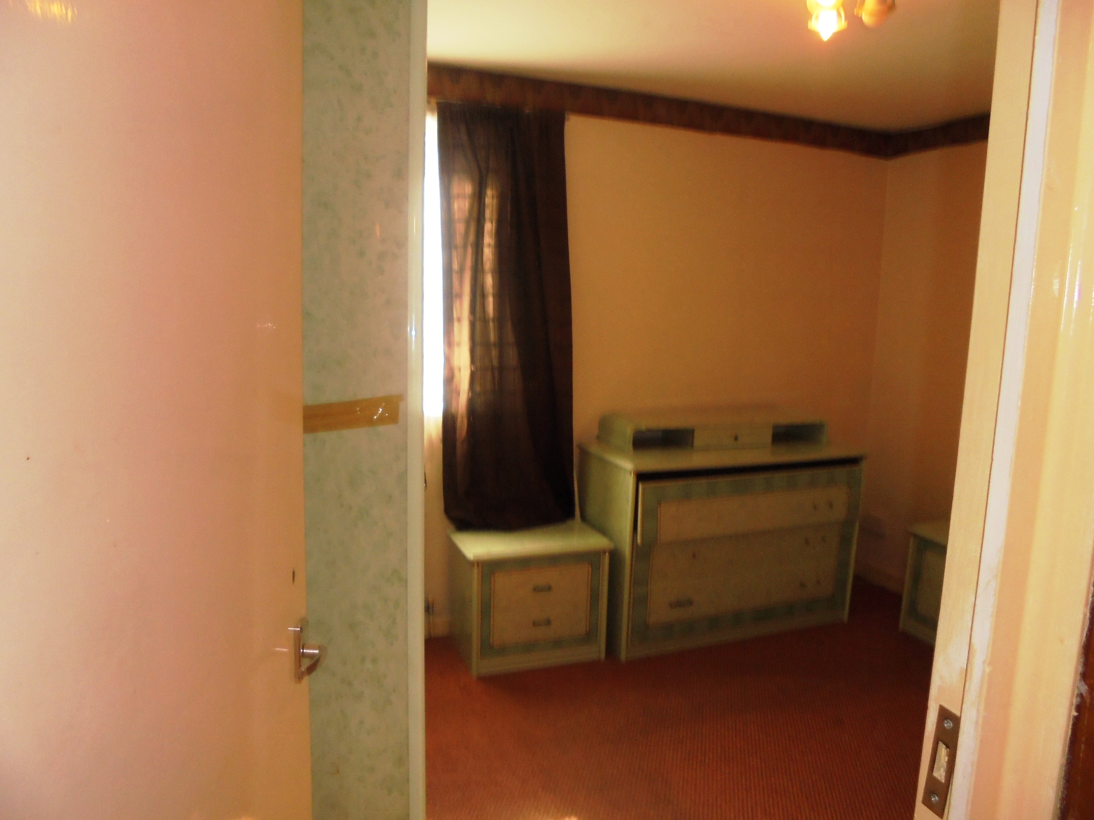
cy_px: 410
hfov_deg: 67.3
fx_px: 822
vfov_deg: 53.1
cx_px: 547
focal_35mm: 26
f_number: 3.5
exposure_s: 1/60
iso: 200
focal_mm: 4.6
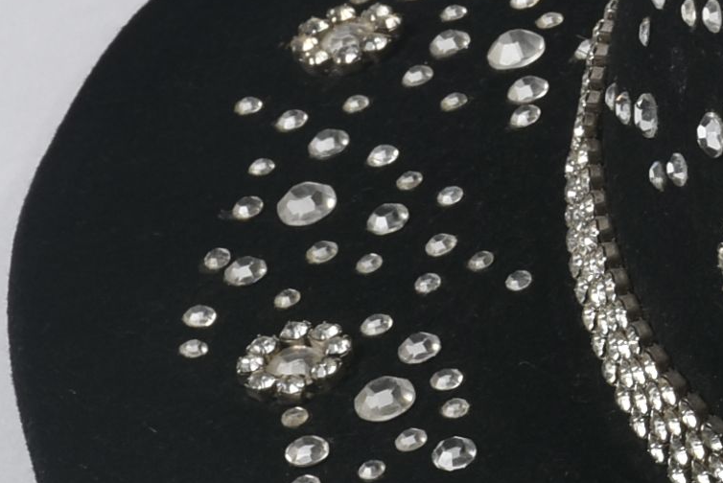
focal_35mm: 476
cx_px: 1233
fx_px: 9567
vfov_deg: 2.9
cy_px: 241
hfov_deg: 4.3
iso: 200
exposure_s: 1/125
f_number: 16
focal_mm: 80
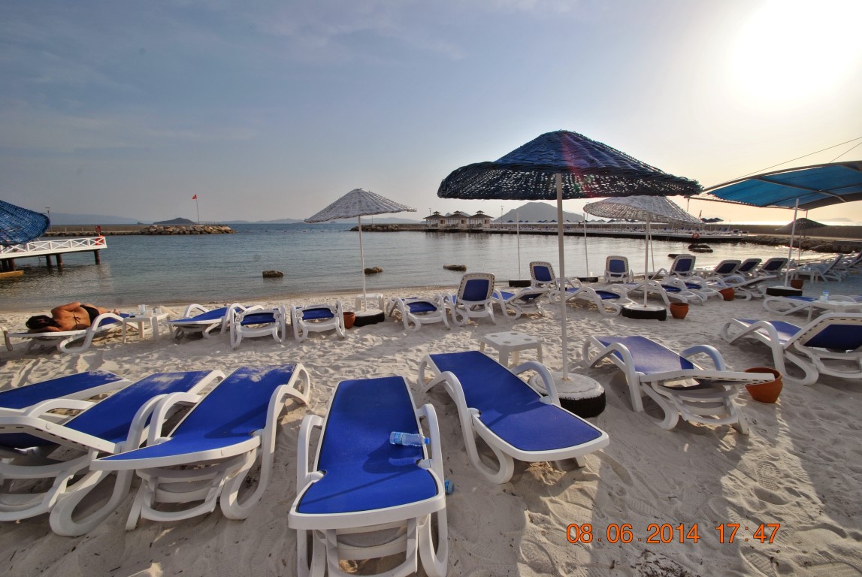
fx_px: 360
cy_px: 288
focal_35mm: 15
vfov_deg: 77.5
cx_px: 431
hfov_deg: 100.3
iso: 100
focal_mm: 10
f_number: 10
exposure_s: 1/400
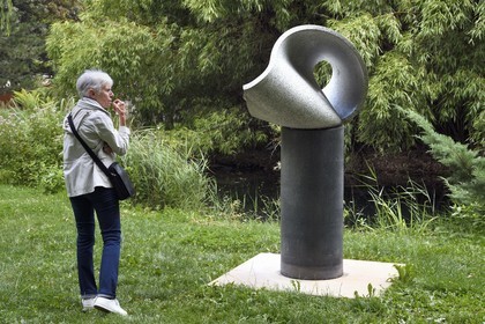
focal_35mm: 55
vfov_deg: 24.6
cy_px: 162
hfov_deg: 36.2
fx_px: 741
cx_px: 242
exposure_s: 1/125
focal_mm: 55
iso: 400
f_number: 9
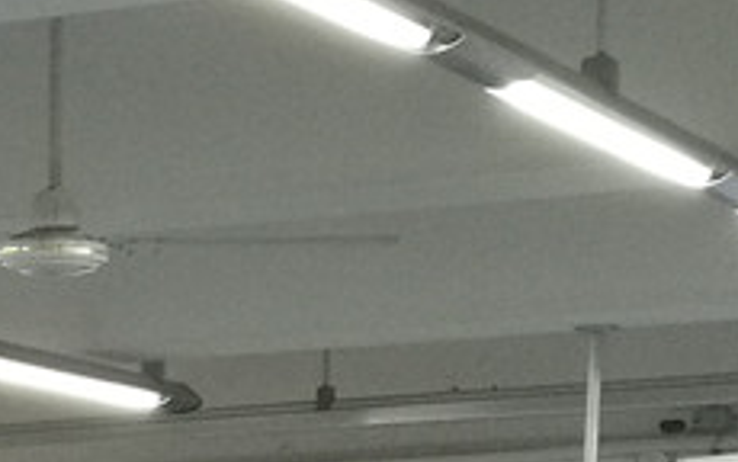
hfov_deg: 9.9
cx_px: -658
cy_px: 1270
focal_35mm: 199
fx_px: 4004
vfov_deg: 6.2
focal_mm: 4.04
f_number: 2
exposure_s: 1/33.3
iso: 125
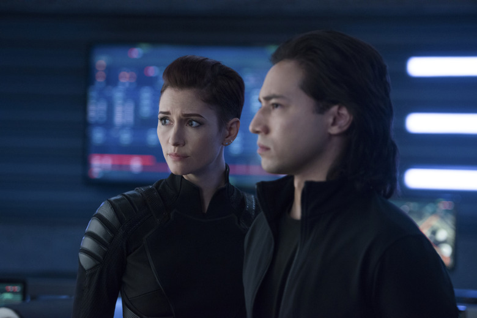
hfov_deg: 20.0
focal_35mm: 102
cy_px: 159
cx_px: 238
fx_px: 1351
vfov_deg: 13.4
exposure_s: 1/80
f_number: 2.8
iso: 2500
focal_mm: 102
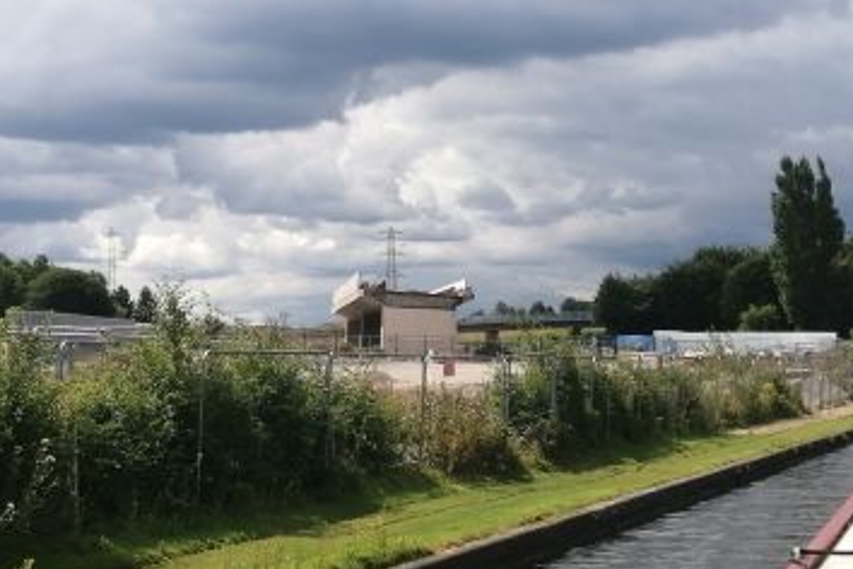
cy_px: 282
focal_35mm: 73
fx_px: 1730
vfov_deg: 18.7
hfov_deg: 27.7
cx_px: 431
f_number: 1.8
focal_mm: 3.6
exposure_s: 1/2309
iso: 50
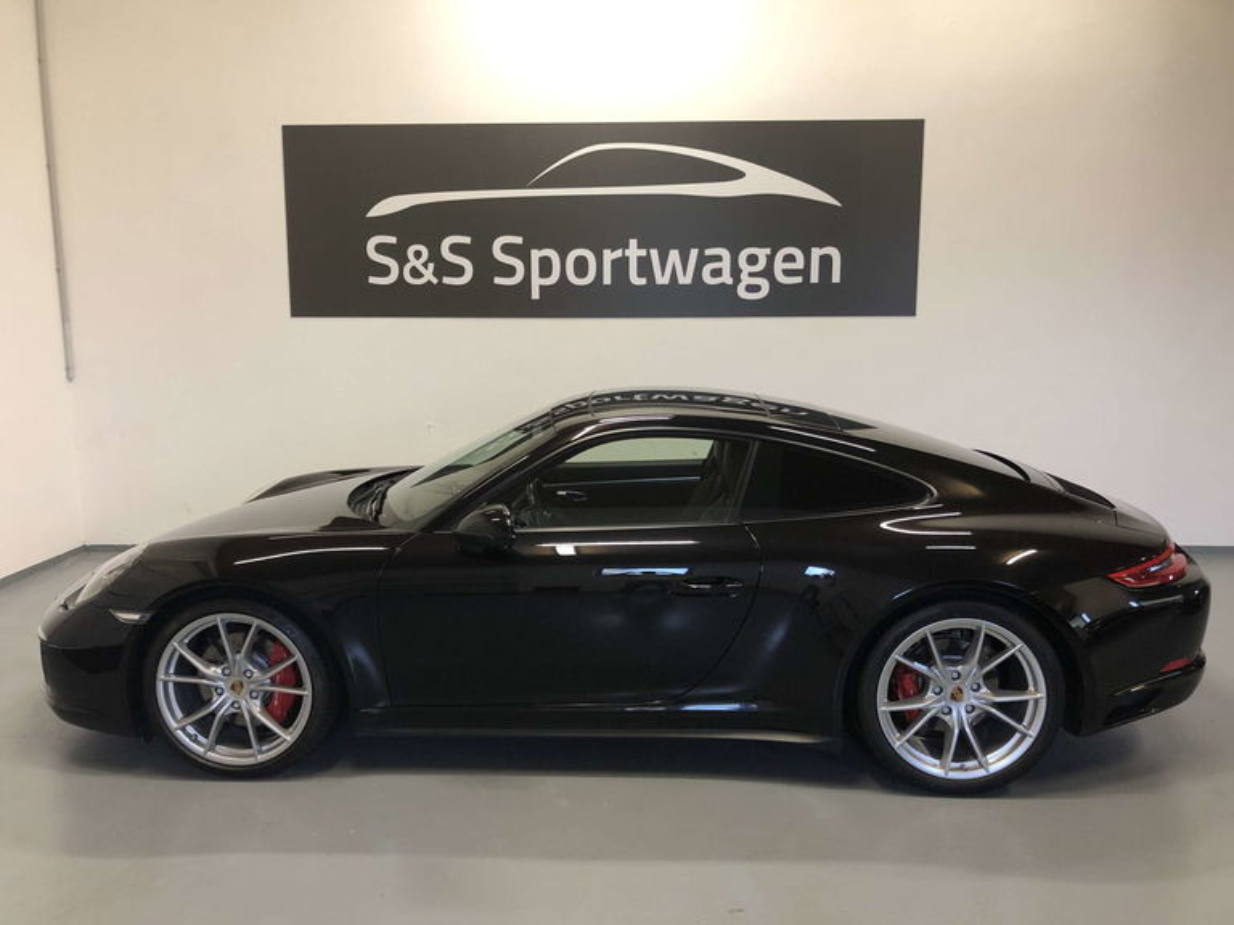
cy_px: 462
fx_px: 998
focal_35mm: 28
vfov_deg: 49.7
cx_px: 617
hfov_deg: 63.4
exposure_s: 1/20
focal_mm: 3.99
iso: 40
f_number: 1.8
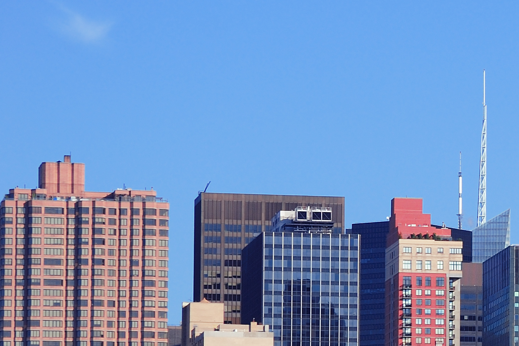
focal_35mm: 318
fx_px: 4585
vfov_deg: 4.3
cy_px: 305
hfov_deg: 6.4
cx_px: 813
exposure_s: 1/1000
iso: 200
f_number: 5.6
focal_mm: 100
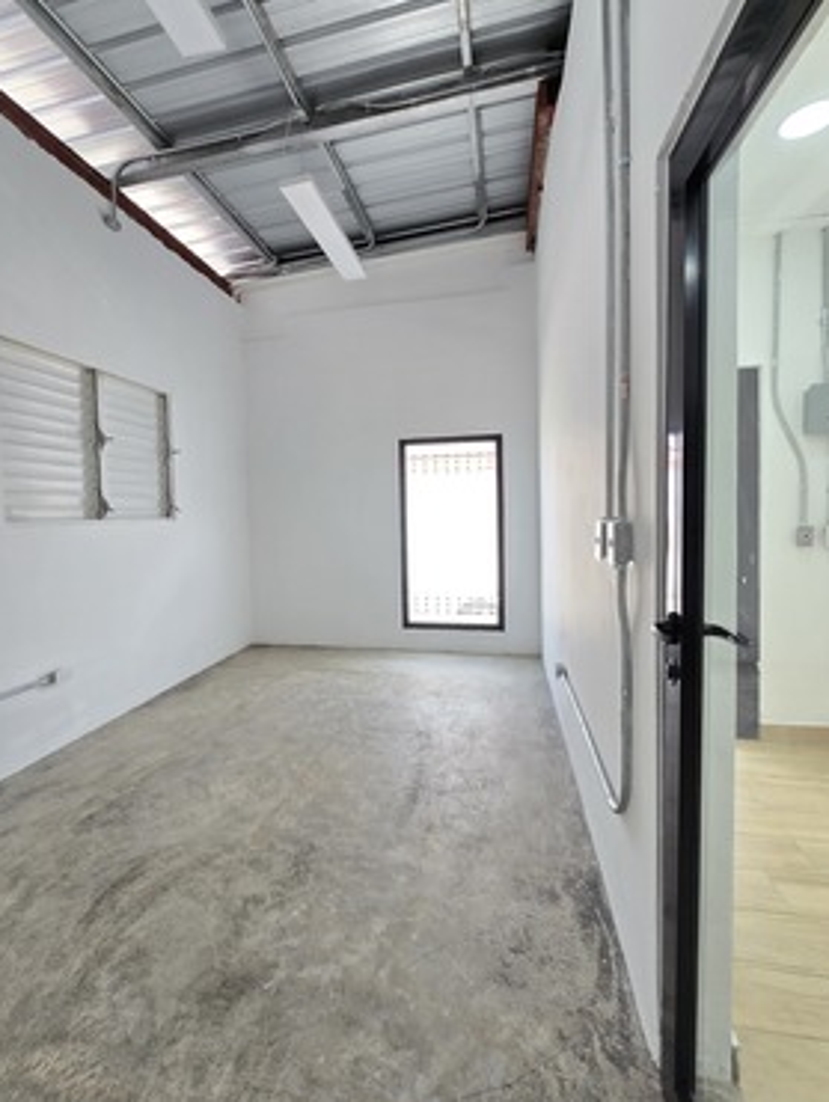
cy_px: 541
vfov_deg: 102.0
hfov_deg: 85.8
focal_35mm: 14
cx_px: 410
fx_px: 446
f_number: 2.2
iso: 100
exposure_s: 1/60
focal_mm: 2.2
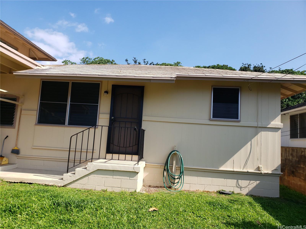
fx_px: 230
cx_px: 153
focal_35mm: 26
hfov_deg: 67.3
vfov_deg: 53.1
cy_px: 114
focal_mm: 4.3
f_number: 2.4
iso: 50
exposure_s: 1/904
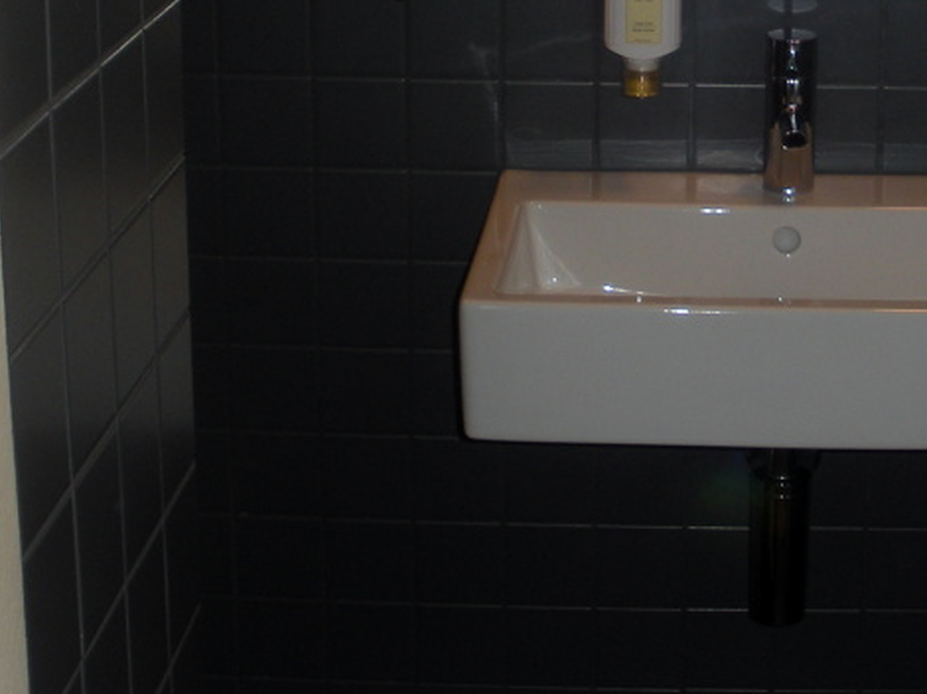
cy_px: -95
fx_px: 2462
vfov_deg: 15.6
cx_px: 824
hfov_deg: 20.9
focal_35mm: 92
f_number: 3.5
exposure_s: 1/60
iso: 69
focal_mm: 6.3
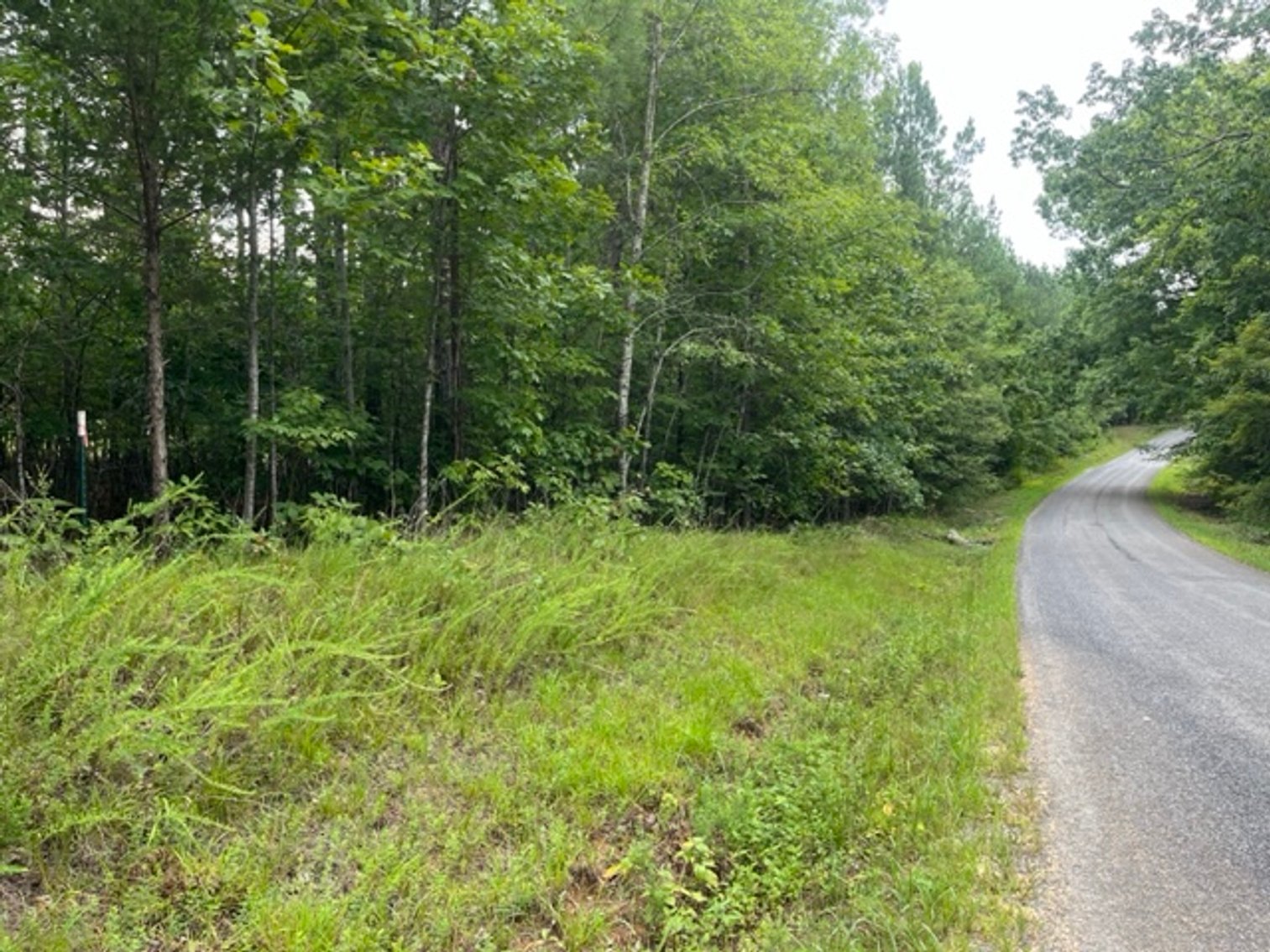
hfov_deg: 67.3
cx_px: 635
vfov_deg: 53.1
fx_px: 954
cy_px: 476
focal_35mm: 26
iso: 50
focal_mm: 5.1
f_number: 1.6
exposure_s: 1/219
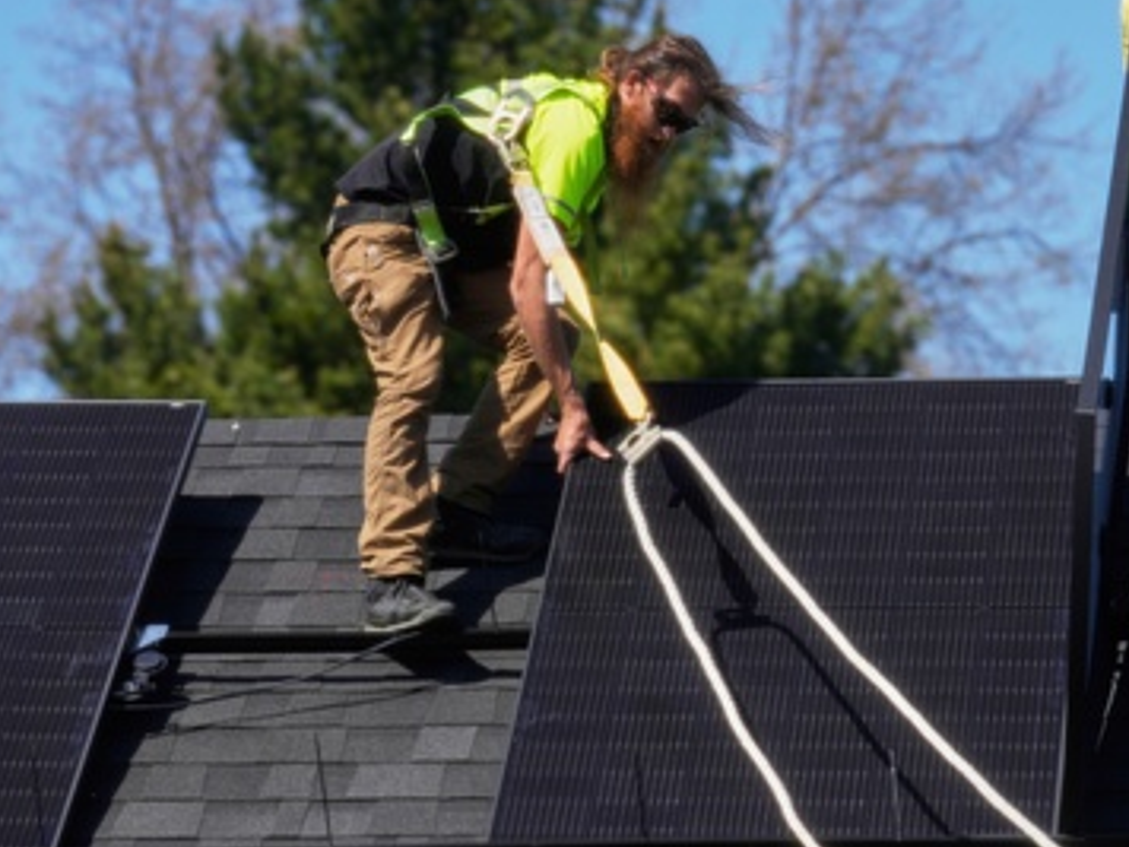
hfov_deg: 10.7
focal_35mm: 185
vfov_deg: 8.0
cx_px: 729
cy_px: 322
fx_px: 6034
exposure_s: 1/2000
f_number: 4
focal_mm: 134
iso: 200
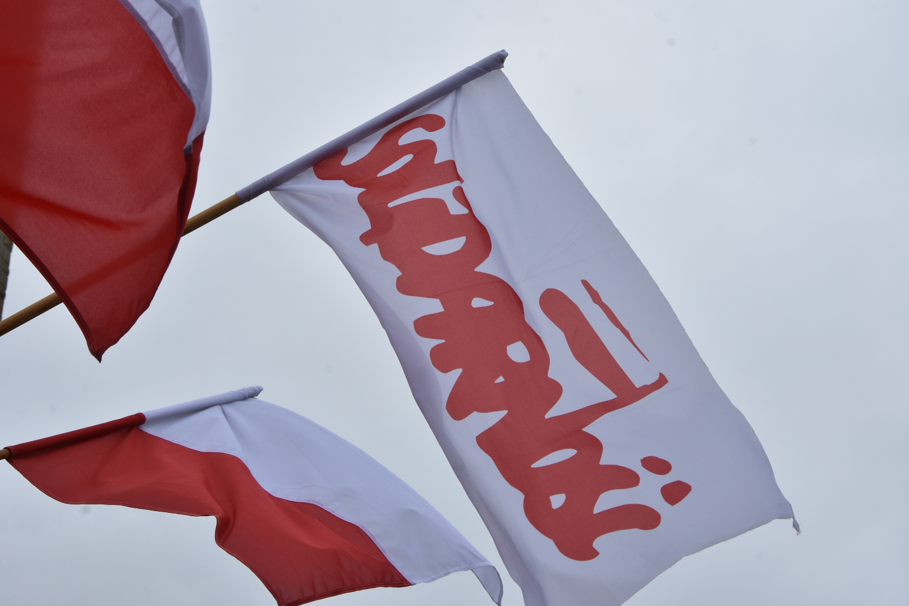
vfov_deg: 18.2
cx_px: 454
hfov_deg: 27.0
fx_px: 1894
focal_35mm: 75
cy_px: 303
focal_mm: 50
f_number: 13
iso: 400
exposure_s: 1/640
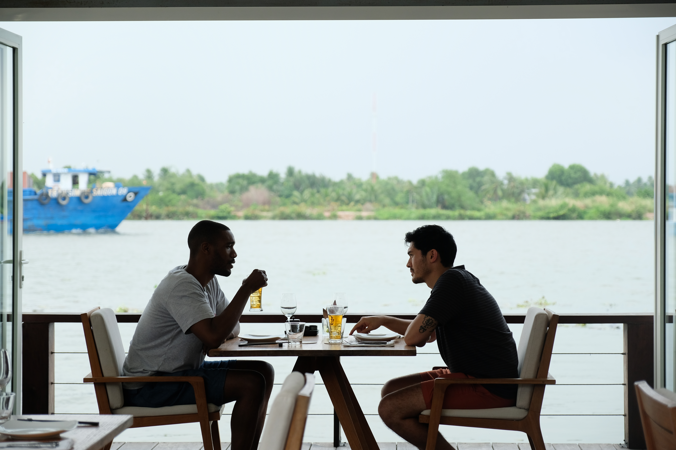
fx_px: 1558
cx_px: 338
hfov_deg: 24.5
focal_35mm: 83
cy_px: 225
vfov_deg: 16.5
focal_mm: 55
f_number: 2.8
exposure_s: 1/640
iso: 400
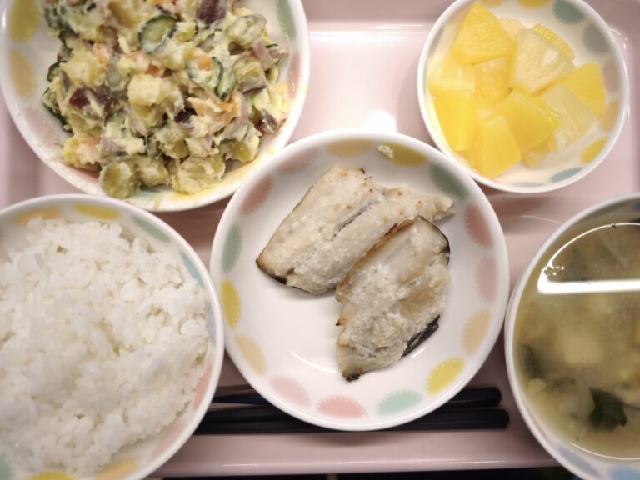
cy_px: 240
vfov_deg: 58.9
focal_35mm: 23
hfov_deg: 73.9
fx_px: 425
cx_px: 320
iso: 250
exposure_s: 1/60
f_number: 1.6
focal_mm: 6.57
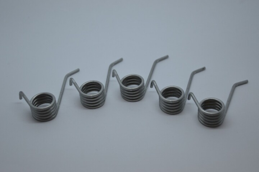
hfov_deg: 29.9
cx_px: 130
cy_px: 86
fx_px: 485
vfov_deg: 20.1
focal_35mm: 68
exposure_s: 1/125
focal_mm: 45
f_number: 5.6
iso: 200
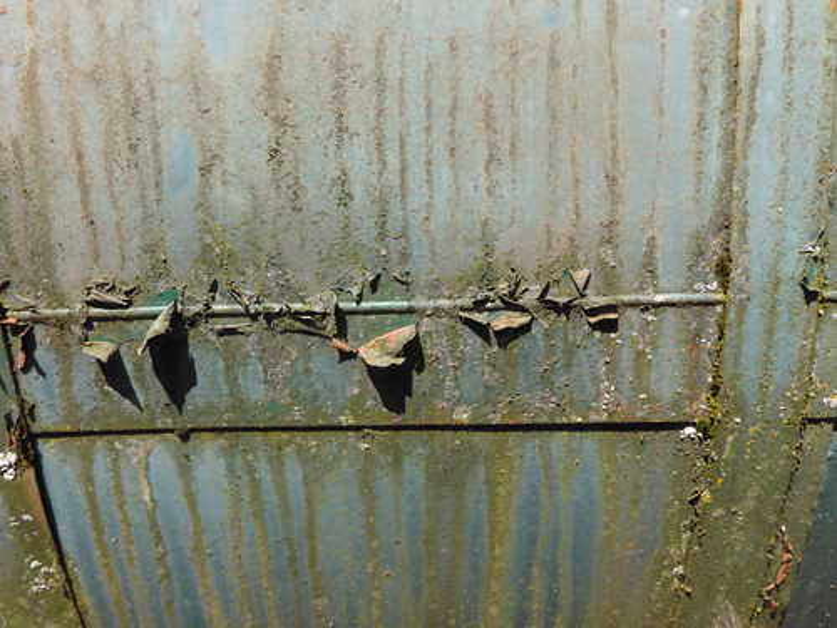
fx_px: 677
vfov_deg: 49.7
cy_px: 314
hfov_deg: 63.4
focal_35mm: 28
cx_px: 418
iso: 80
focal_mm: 4.9
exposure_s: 1/400
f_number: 3.3
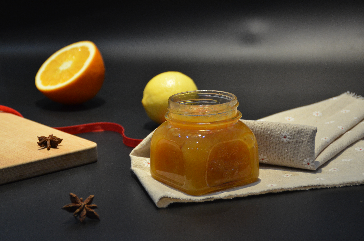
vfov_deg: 13.0
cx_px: 182
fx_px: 1059
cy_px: 120
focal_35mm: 105
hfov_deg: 19.5
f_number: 5.6
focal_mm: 70
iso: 1250
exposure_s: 1/60
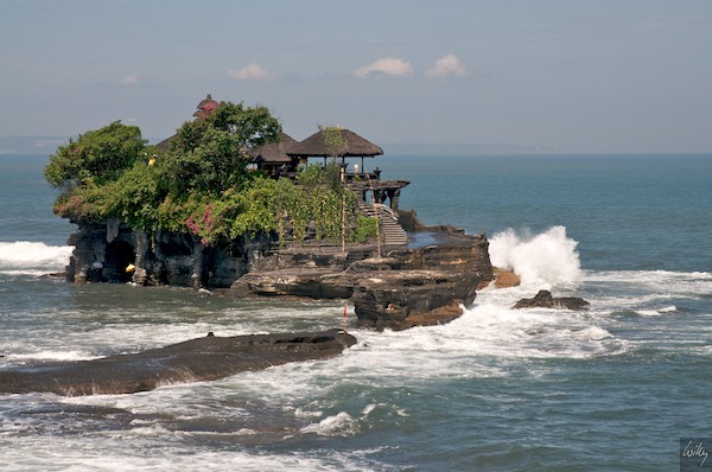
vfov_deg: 13.8
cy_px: 236
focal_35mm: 99
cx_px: 356
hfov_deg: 20.6
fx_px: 1955
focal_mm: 66
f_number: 11
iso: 320
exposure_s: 1/500
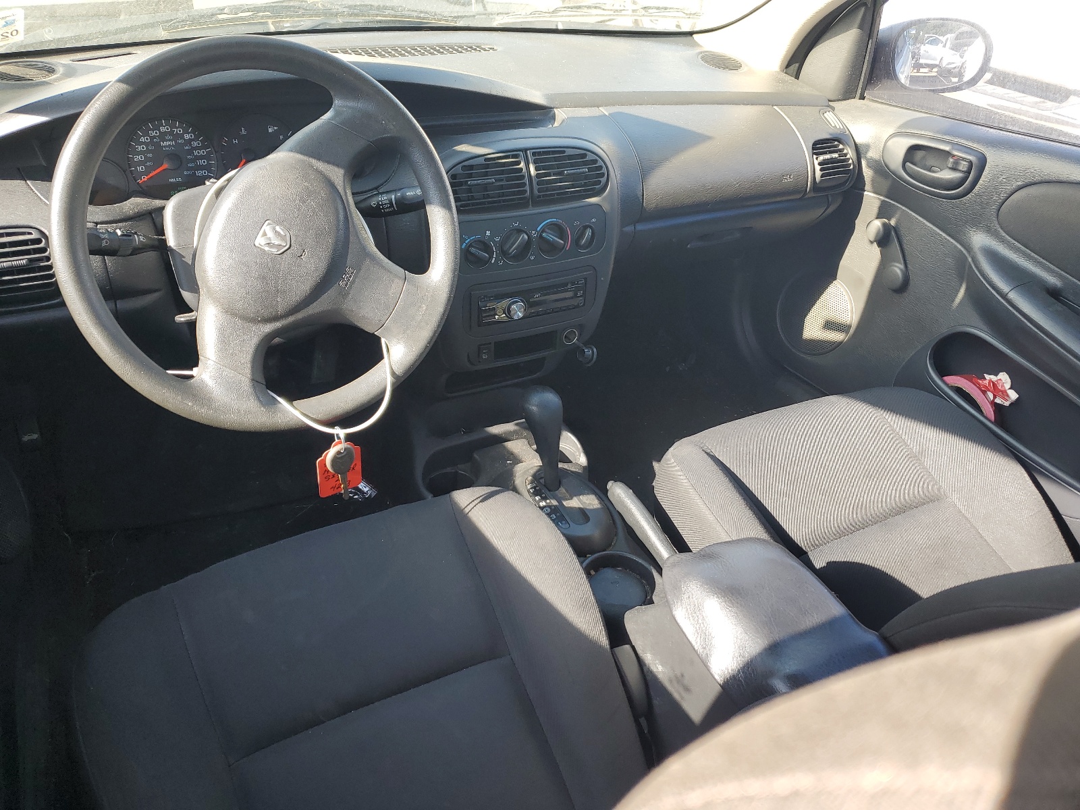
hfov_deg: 67.3
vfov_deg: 53.1
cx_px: 540
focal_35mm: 26
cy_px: 405
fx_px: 811
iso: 50
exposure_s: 1/156
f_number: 1.5
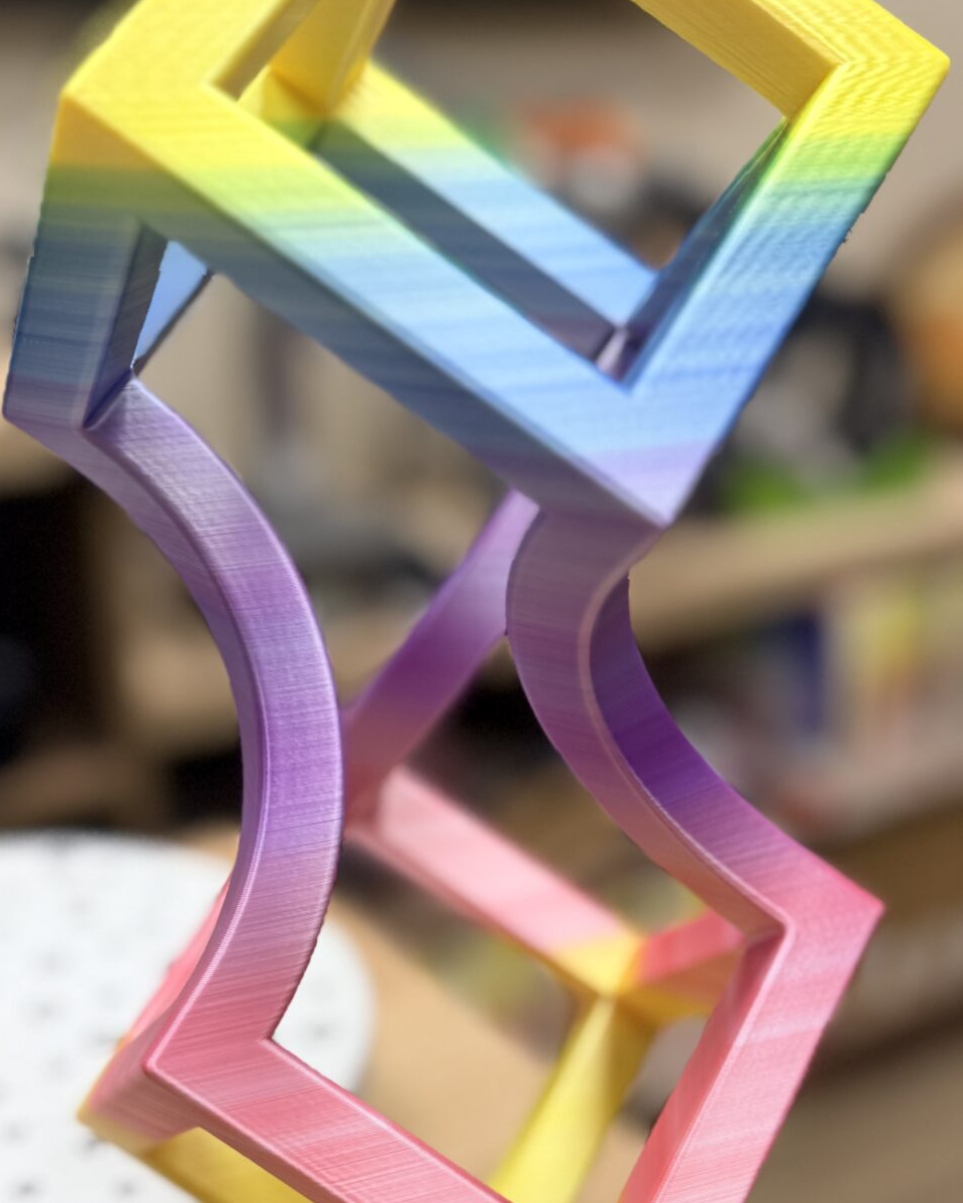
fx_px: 1780
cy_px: 701
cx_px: 435
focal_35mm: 50
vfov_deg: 37.2
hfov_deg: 30.2
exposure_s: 1/100
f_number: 1.78
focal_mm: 6.76
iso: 80
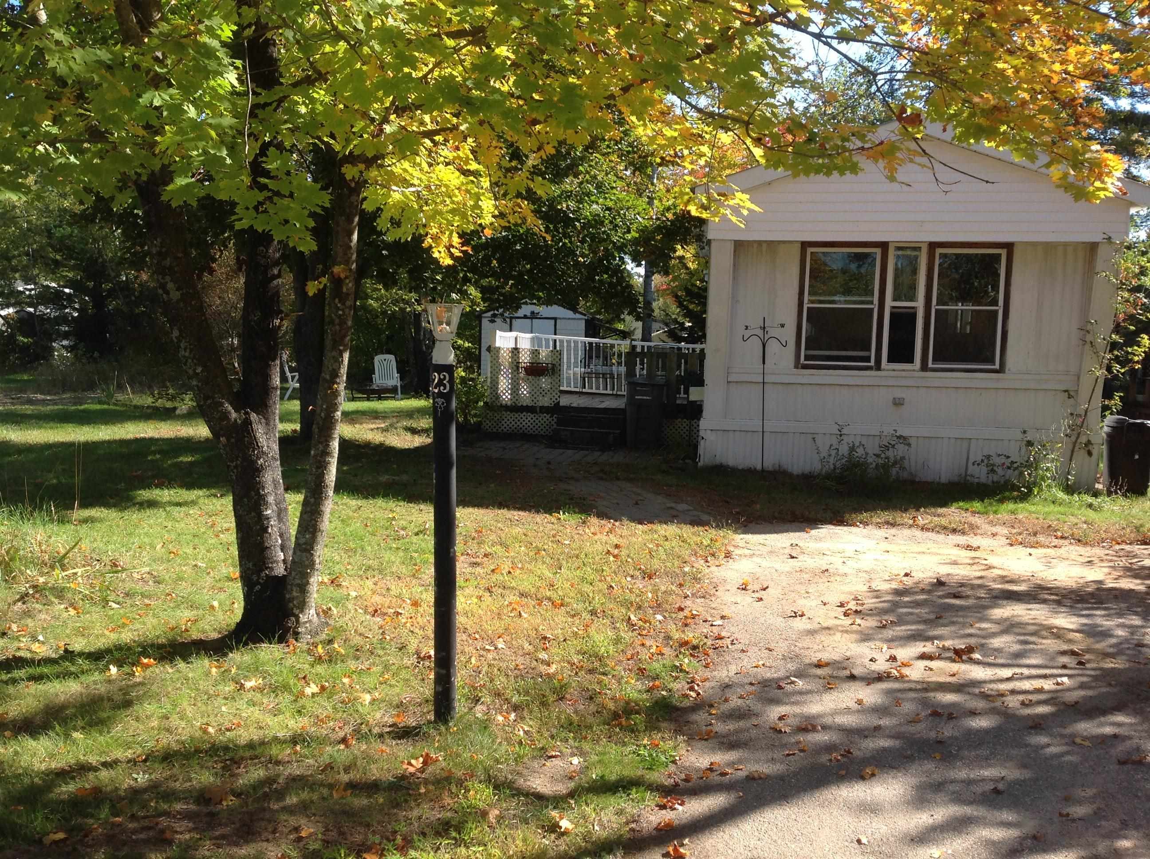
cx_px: 575
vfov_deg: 40.6
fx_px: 1161
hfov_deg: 52.7
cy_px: 430
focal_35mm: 35
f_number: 2.4
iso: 50
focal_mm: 4.28
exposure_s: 1/540
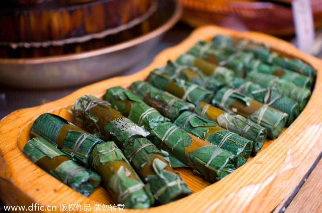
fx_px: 402
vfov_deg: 29.8
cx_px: 161
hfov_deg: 43.7
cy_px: 106
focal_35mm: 45
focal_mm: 30
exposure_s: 1/160
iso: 500
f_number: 2.2
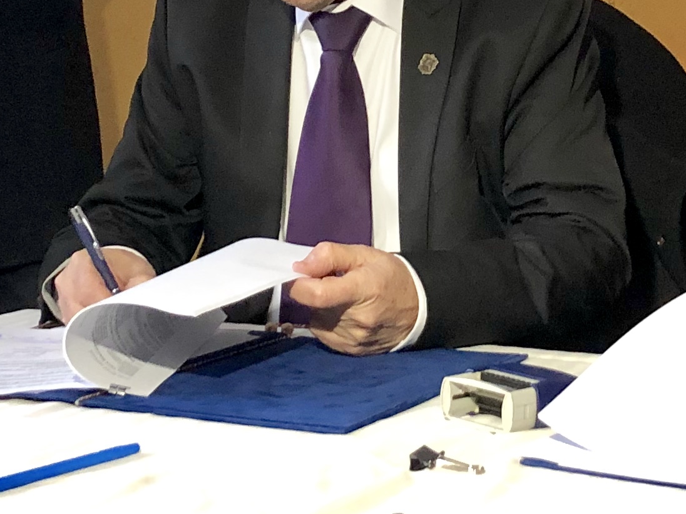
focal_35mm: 103
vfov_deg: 14.2
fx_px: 2041
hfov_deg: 19.0
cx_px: 445
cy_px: 14
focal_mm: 3.99
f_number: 1.8
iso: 80
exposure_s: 1/15
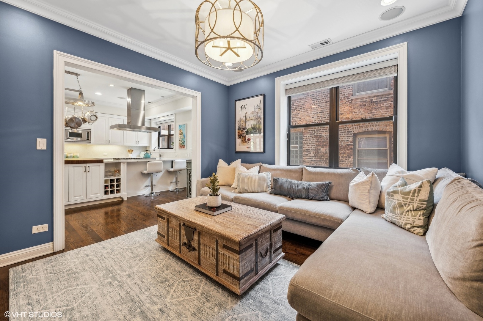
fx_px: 188
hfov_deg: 104.3
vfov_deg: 81.1
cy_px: 160
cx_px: 242
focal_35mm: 14
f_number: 9
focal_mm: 14
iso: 100
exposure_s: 1/4
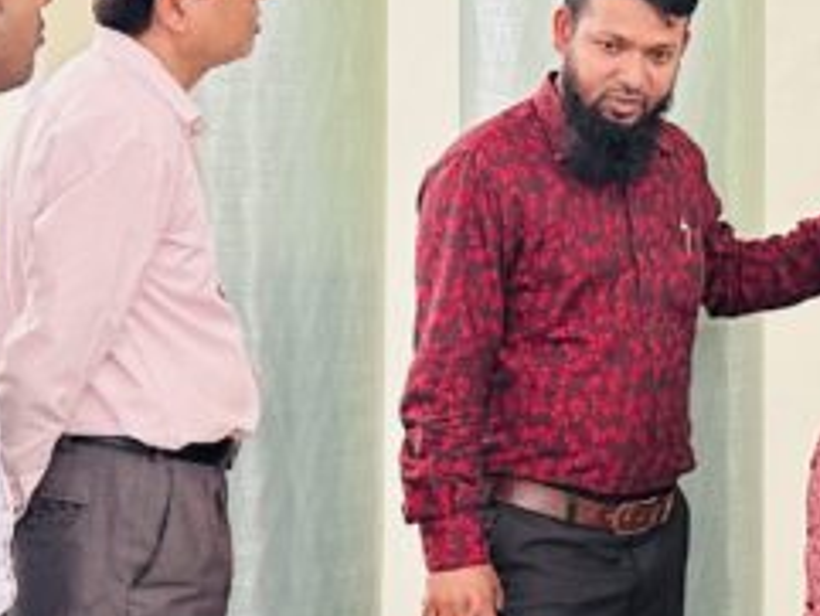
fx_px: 2417
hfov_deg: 19.1
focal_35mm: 102
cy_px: 170
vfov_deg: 14.5
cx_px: 660
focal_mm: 6.86
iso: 320
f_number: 1.78
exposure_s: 1/60
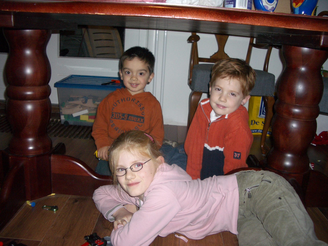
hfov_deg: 52.6
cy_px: 123
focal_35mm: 35
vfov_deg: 40.7
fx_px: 332
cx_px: 164
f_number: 2.6
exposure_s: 1/60
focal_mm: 5.8
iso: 100
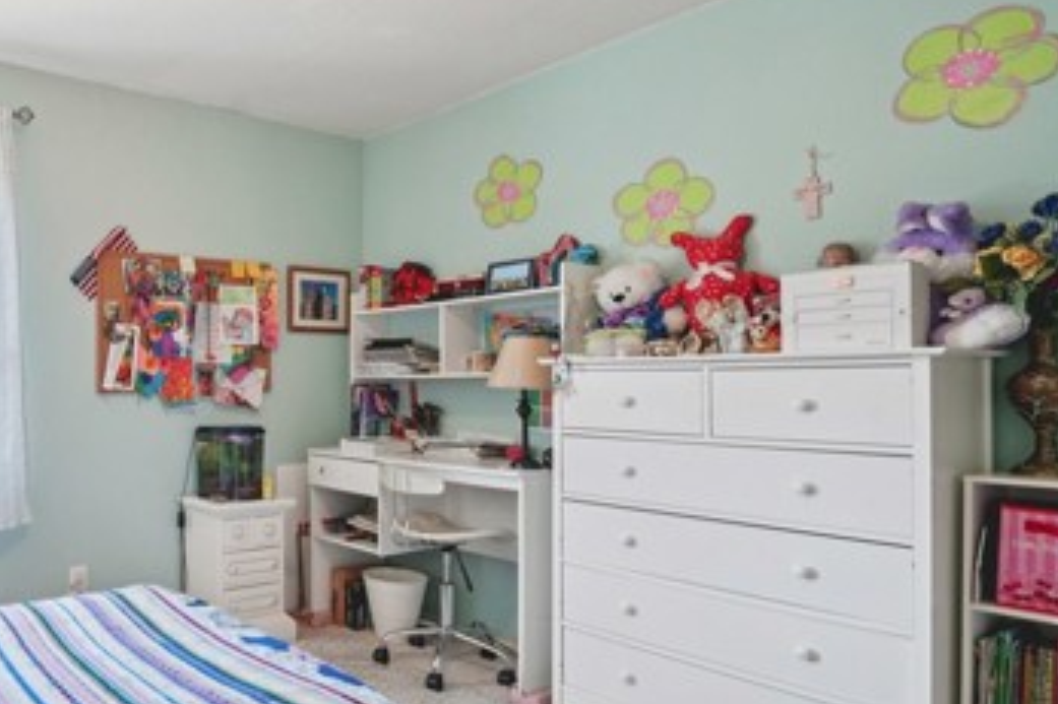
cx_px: 143
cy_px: 360
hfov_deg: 63.9
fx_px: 705
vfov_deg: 53.1
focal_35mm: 24
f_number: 8
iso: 400
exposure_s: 1/25
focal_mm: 13
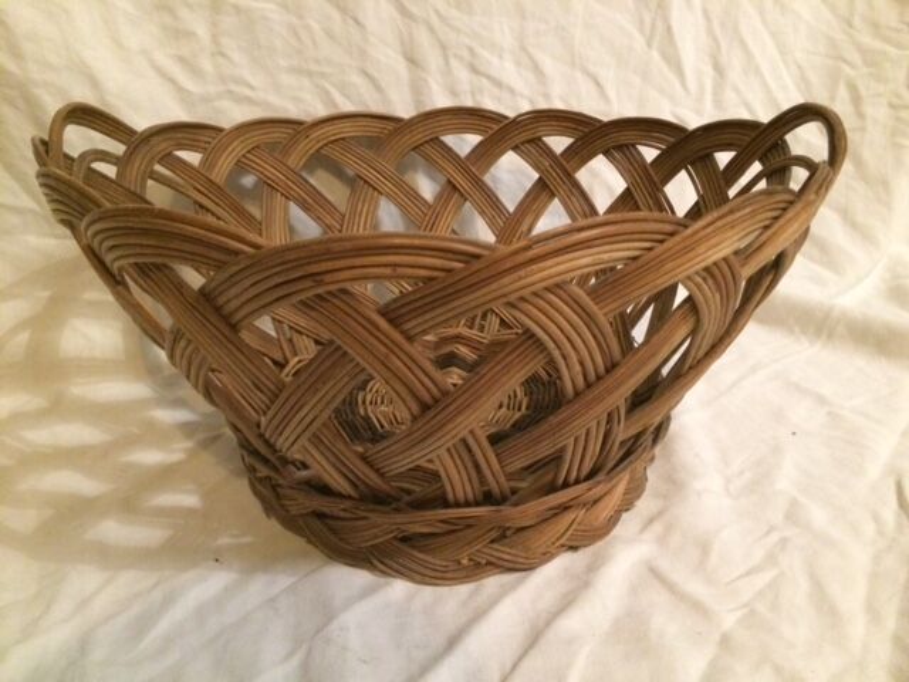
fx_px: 762
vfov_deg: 48.2
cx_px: 454
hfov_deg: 61.7
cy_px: 341
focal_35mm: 29
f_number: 2.2
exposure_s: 1/17
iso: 400
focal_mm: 4.15
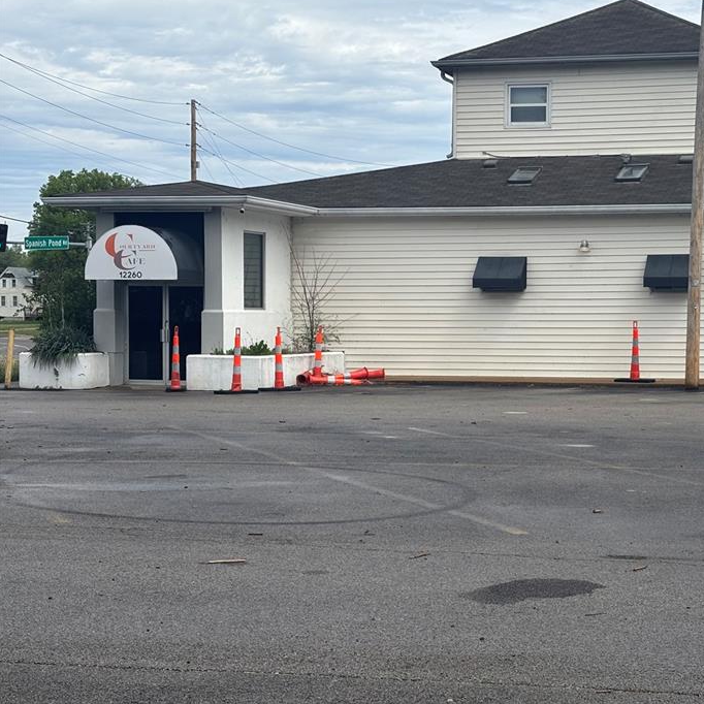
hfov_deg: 24.7
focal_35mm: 69
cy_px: 358
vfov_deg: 25.0
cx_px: 526
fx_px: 1588
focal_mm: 5.96
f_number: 1.6
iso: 32
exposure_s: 1/3413
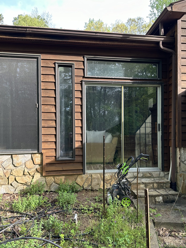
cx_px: 102
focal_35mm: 27
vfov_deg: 65.3
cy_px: 131
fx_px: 193
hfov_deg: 51.3
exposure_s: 1/248
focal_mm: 6.86
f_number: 1.78
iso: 80
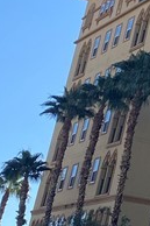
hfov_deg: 8.3
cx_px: 433
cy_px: -54
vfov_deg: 13.9
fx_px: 895
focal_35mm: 143
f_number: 1.8
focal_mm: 4.25
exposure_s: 1/2183
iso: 32
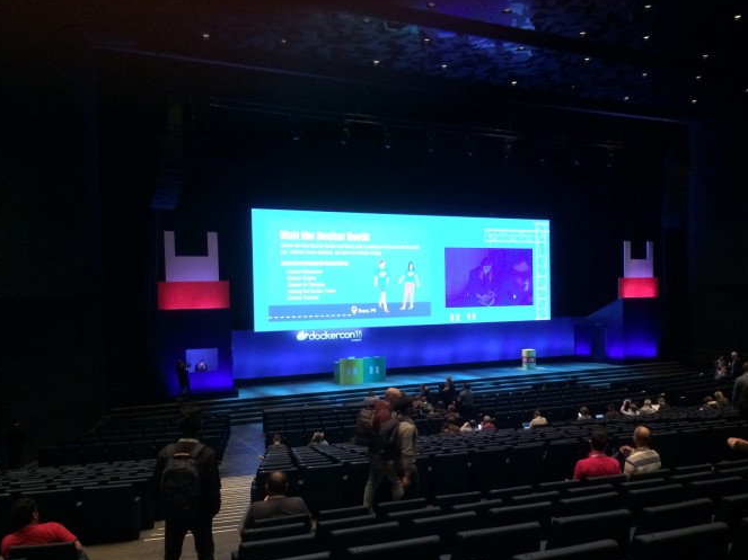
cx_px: 445
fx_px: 756
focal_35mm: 35
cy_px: 325
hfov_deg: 52.3
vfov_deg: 40.6
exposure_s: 1/25
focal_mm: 4.15
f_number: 2.2
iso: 320
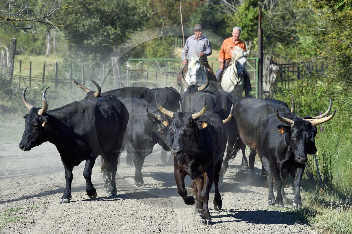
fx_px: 1955
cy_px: 117
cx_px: 176
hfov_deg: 10.3
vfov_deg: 6.9
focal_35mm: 200
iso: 400
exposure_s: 1/500
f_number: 10
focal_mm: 200
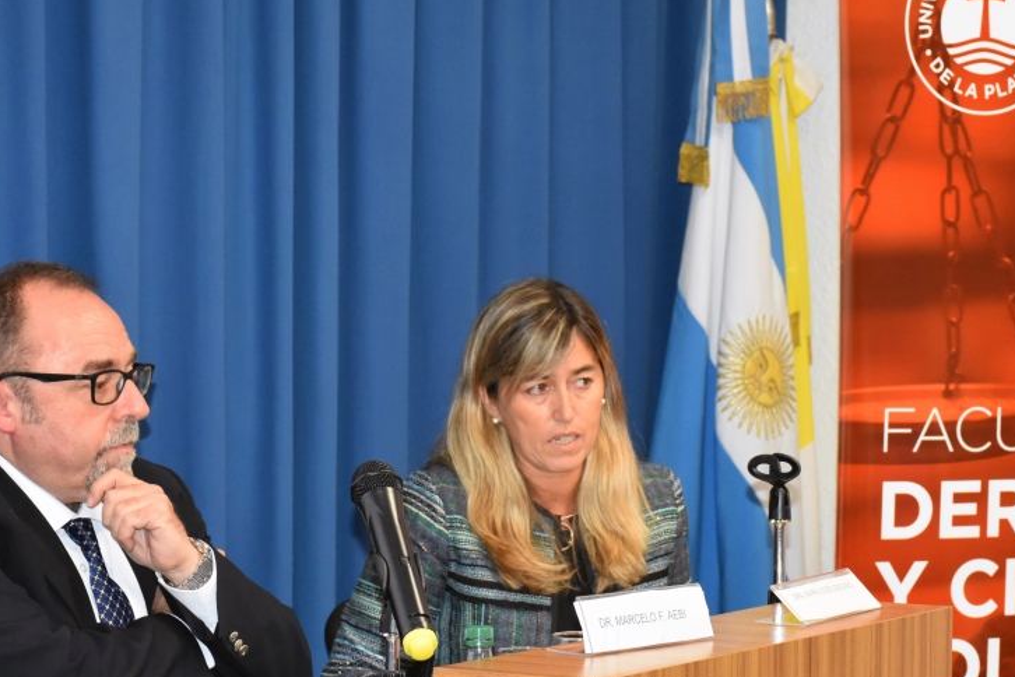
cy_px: 404
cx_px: 577
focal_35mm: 110
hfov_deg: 18.6
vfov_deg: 12.4
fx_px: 3101
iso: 3200
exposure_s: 1/160
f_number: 7.1
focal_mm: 52
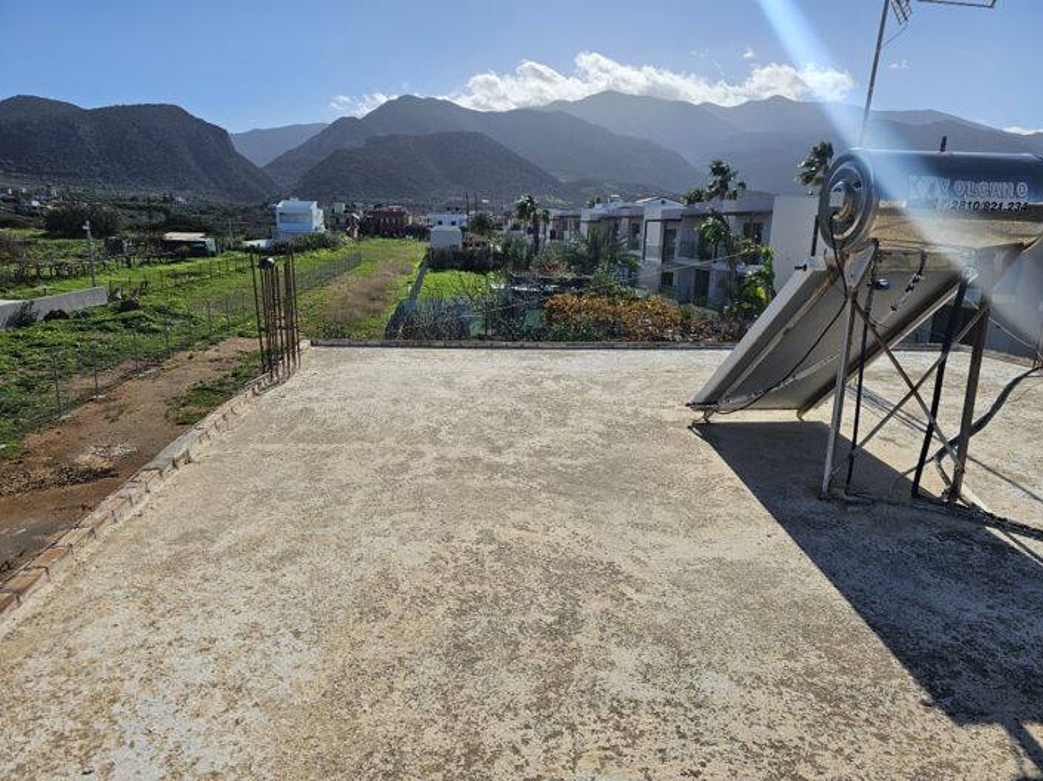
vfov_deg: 58.8
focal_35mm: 23
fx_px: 693
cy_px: 390
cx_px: 522
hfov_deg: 74.0
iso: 10
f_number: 1.7
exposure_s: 1/1973
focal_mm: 6.3
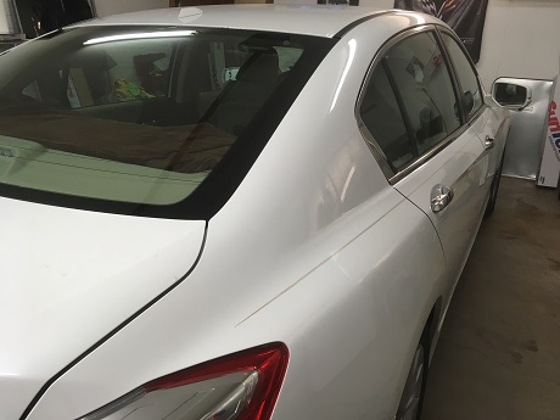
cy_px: 210
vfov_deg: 48.2
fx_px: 469
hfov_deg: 61.7
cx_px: 280
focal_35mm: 29
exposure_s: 1/40
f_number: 2.2
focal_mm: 4.15
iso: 25
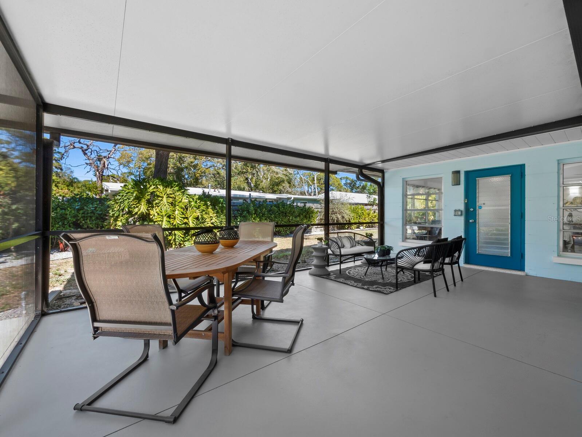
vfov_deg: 85.7
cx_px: 291
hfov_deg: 102.0
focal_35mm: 14
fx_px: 235
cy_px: 218
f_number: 14
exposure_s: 1/6
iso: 320
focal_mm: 7
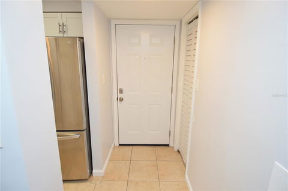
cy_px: 96
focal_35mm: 18
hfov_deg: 90.1
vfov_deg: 67.3
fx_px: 144
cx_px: 144
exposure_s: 1/80
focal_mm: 12
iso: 400
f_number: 4.5
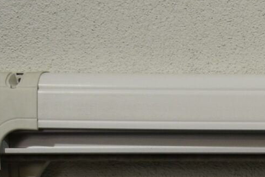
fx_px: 1274
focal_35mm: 173
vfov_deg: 7.6
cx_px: 464
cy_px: 370
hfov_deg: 11.1
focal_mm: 22
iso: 250
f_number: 5.6
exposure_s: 1/125
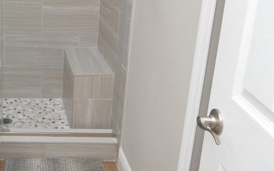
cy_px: 39
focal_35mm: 46
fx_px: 343
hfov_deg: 39.6
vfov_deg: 27.5
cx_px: 16
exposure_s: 1/80
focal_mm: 12
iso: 400
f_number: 4.5
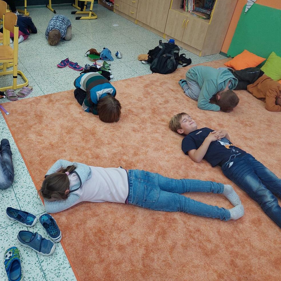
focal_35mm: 29
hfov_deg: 54.5
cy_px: 138
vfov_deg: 55.6
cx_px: 95
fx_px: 266
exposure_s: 1/100
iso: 200
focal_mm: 5.23
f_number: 1.8
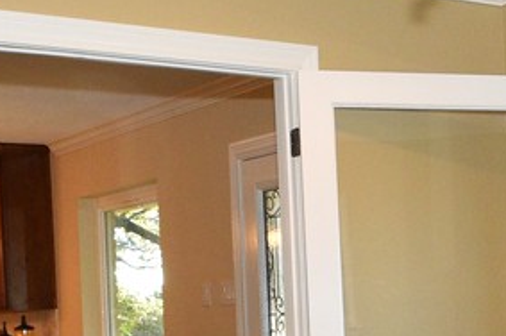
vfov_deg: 15.7
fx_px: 1207
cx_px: 506
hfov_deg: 22.7
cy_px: 290
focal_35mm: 86
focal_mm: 10
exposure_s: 1/125
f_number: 4
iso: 800
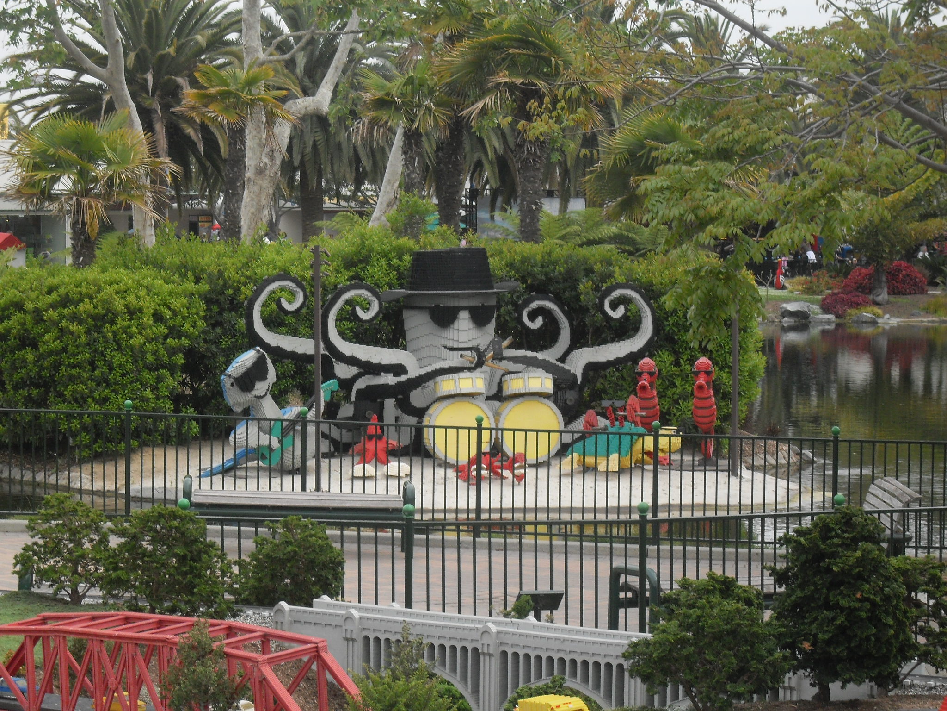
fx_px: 3037
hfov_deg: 17.7
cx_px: 474
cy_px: 356
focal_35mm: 111
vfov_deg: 13.3
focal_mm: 18.1
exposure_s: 1/180
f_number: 5.2
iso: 100
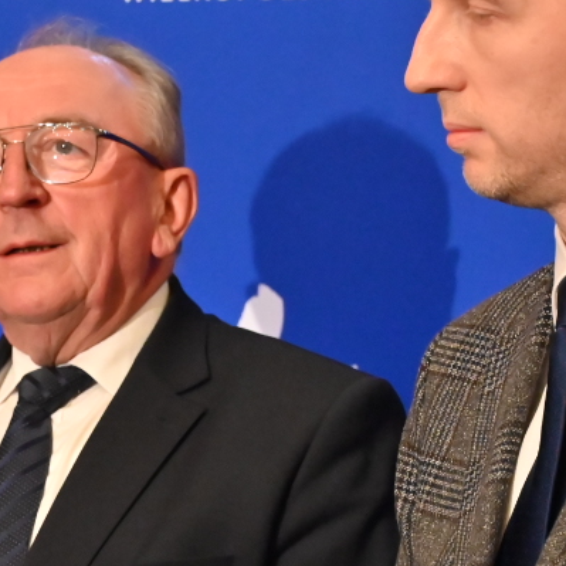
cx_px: 43
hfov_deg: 11.4
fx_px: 2812
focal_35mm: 152
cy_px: 455
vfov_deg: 11.5
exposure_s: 1/200
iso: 5000
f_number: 4
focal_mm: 44
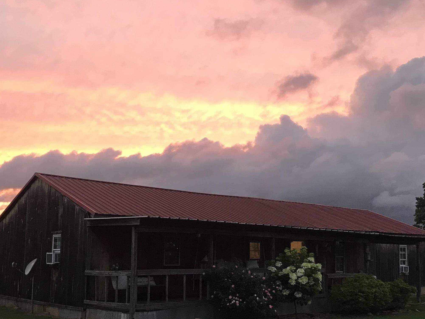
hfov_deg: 43.8
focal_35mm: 43
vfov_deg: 33.5
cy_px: 194
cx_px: 224
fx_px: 528
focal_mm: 3.99
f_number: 1.8
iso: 40
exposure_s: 1/24
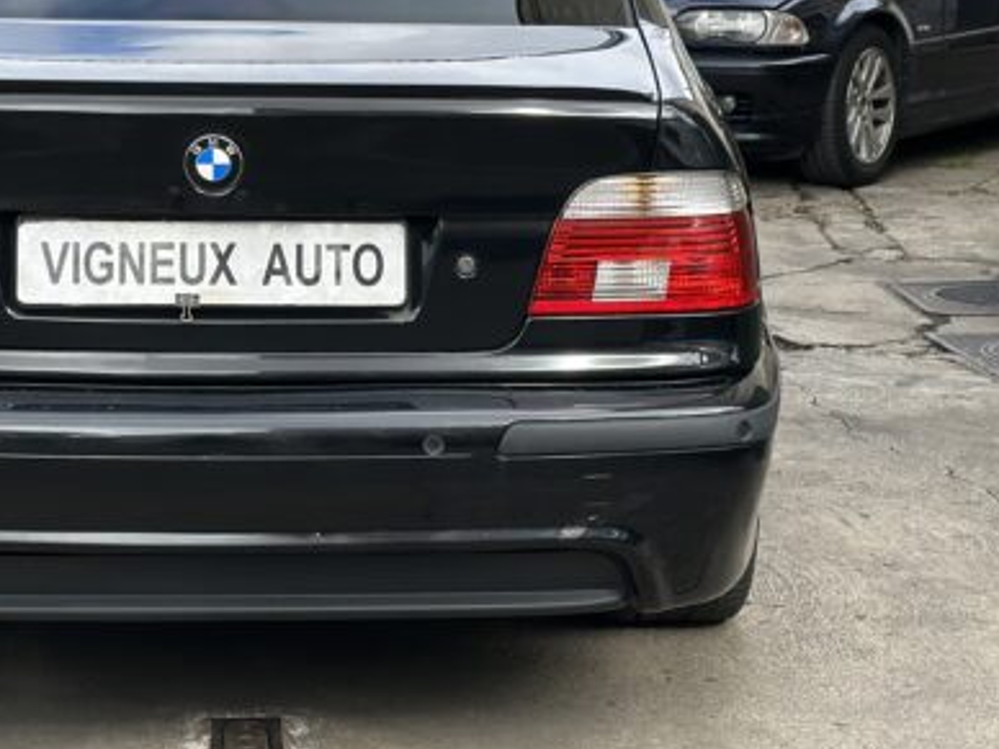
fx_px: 2857
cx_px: 306
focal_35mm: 99
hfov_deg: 19.7
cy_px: 255
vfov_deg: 14.9
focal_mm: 6.86
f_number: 1.78
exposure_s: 1/1019
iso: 64
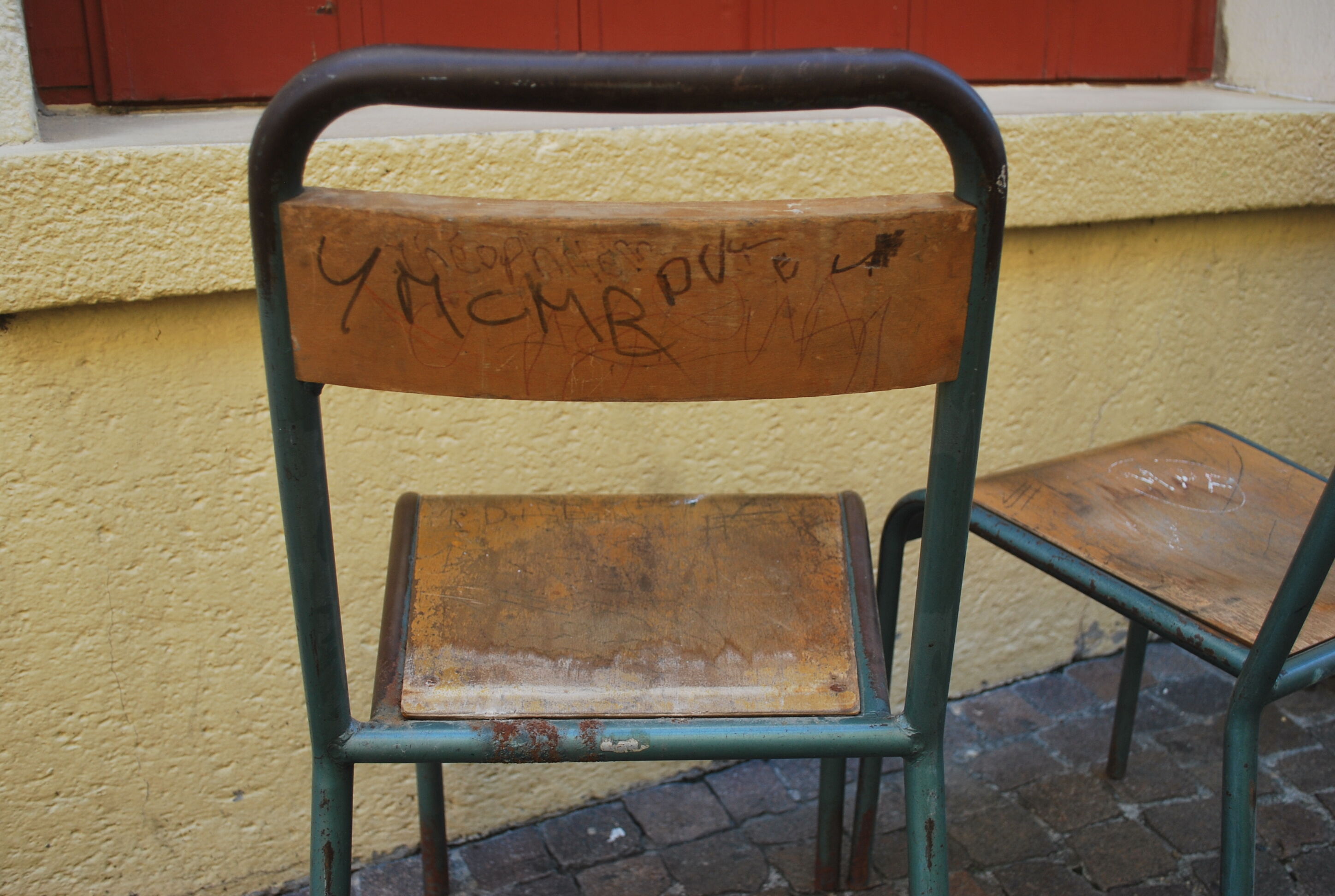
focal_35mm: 33
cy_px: 448
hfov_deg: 57.1
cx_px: 668
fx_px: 1226
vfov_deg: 40.1
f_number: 5
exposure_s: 1/100
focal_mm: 22
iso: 200
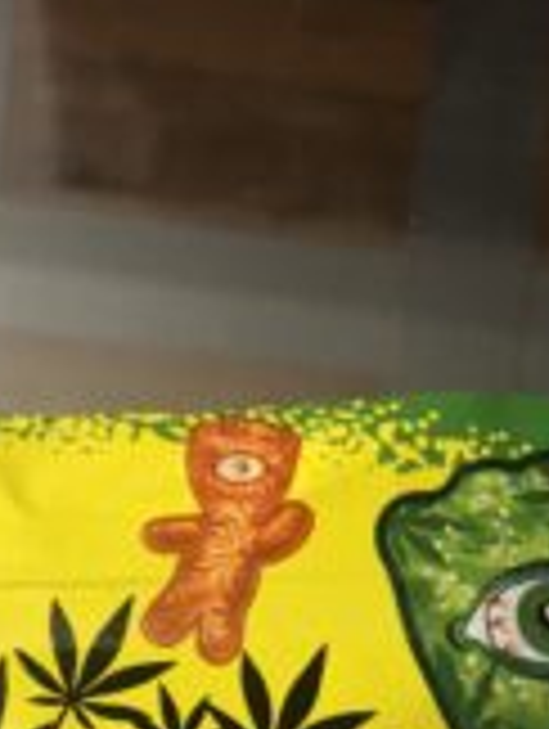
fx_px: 1455
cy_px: 788
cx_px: 112
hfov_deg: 21.1
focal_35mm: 69
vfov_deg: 26.1
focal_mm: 4
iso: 100
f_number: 1.8
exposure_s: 1/11
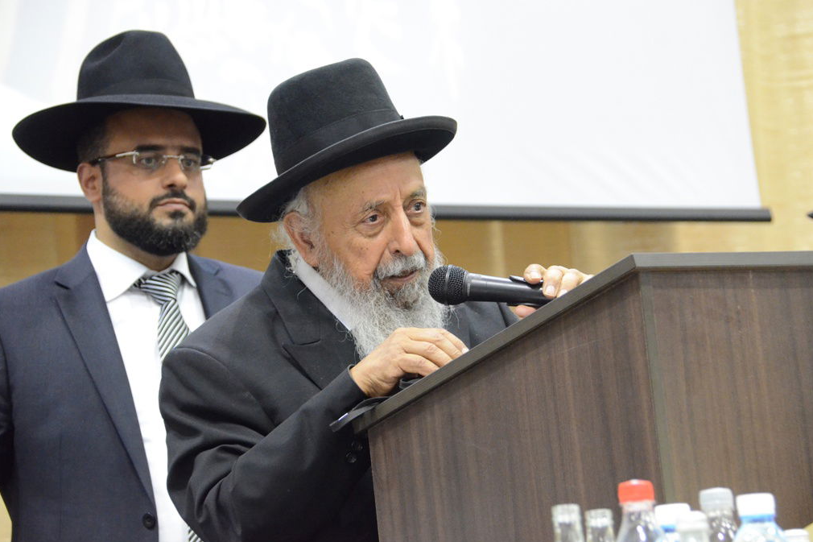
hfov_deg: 12.1
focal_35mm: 170
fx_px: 3838
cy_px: 272
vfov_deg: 8.1
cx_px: 410
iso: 5000
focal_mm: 112
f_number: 5.6
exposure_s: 1/80
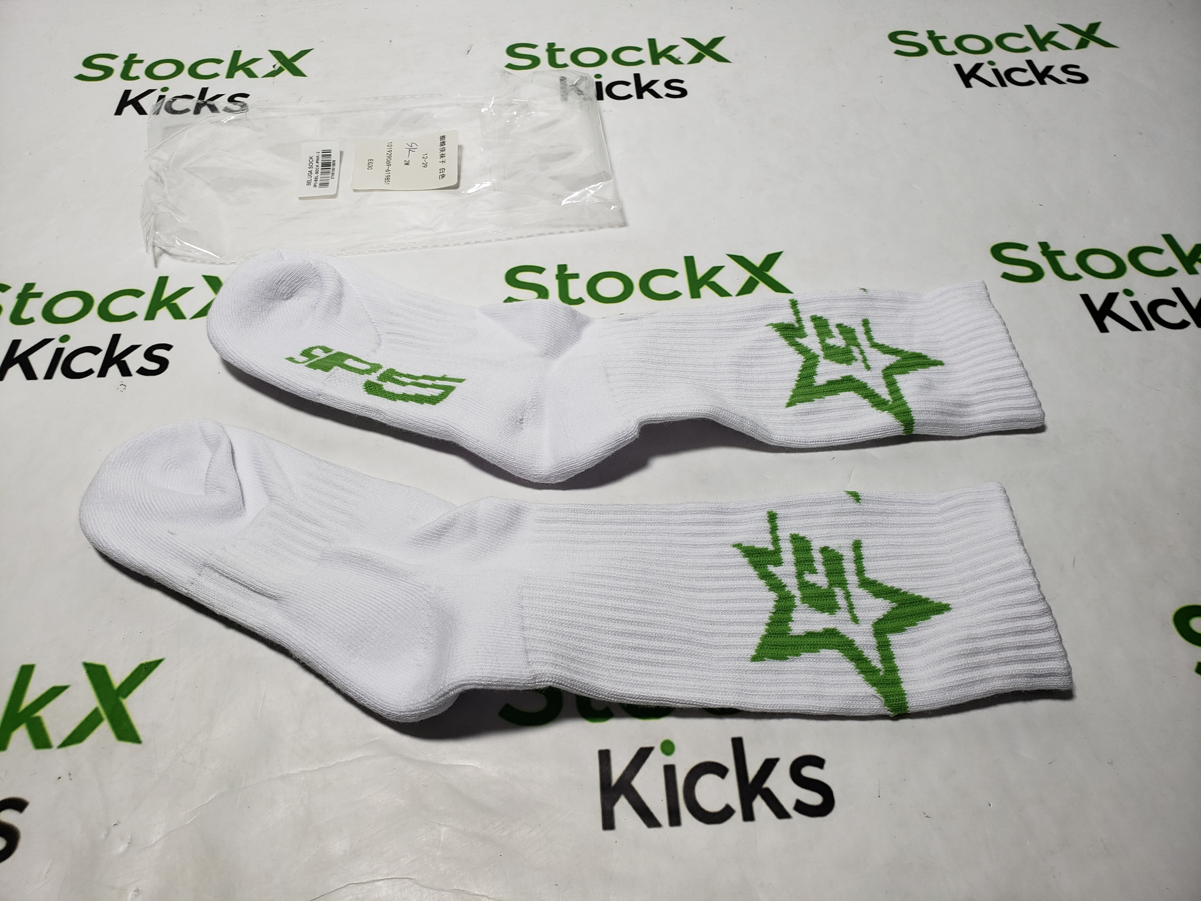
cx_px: 600
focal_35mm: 26
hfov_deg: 67.3
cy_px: 450
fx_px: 902
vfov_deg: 53.1
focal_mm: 4.3
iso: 50
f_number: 2.4
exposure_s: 1/265
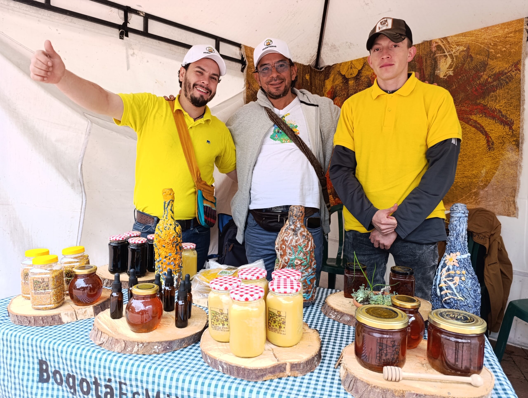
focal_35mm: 23
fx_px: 351
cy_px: 199
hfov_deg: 73.8
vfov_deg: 59.0
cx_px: 264
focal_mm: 6.14
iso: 100
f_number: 1.6
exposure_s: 1/120
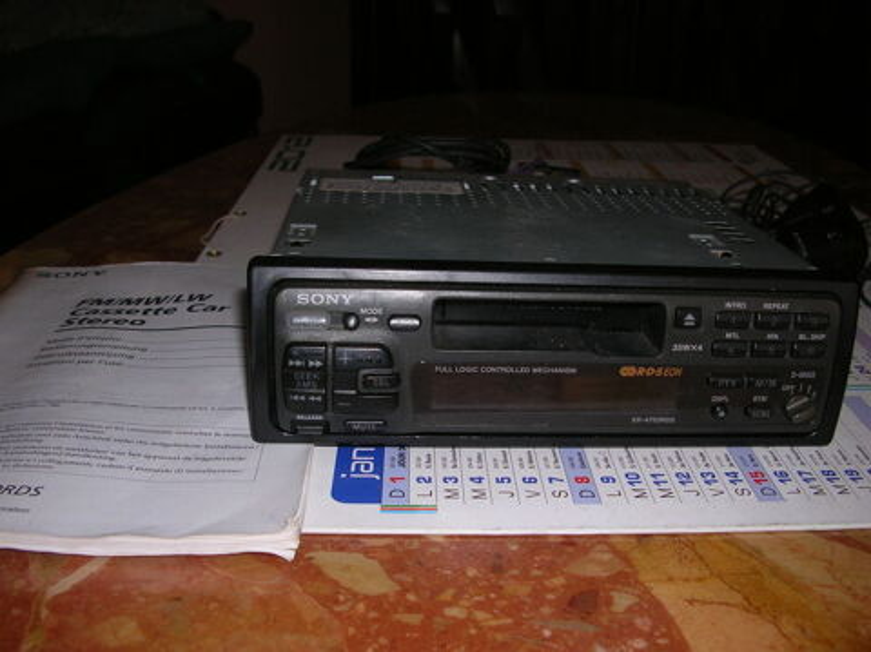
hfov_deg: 52.7
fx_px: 880
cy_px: 326
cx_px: 436
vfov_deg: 40.6
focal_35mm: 35
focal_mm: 5.8
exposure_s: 1/60.1
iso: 50
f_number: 2.8
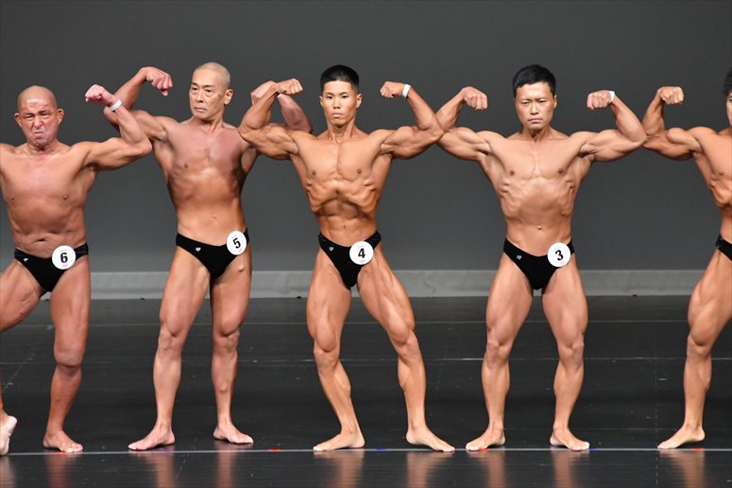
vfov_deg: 4.4
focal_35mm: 315
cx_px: 366
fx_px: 6402
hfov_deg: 6.5
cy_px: 244
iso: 4000
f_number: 5.6
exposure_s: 1/400
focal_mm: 210
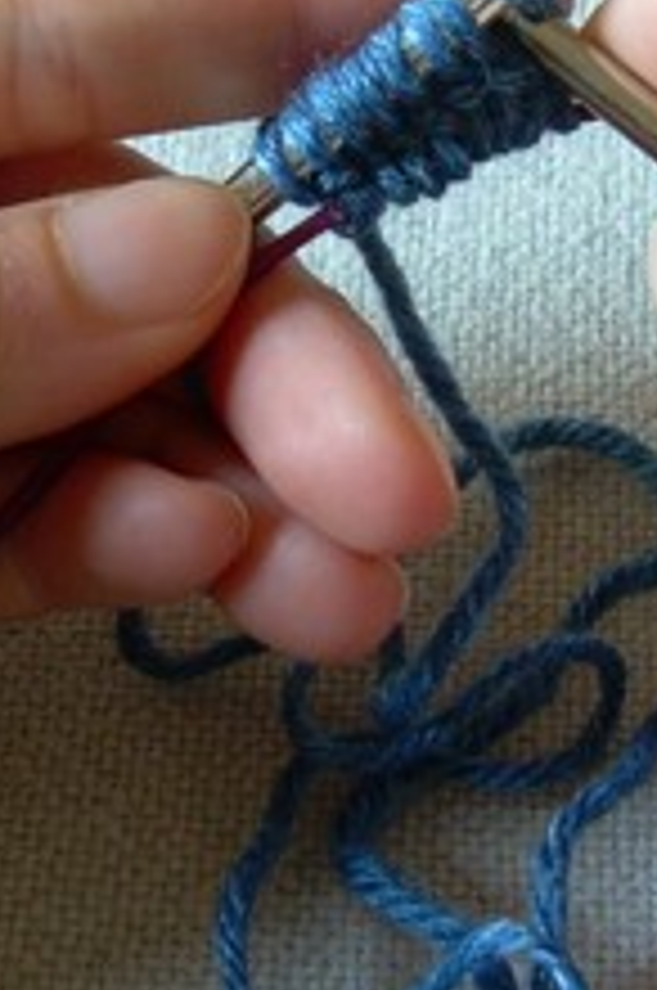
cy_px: 248
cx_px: 310
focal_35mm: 108
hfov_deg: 12.6
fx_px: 2966
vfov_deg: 18.8
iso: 50
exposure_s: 1/5.2
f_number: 2.8
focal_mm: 6.3
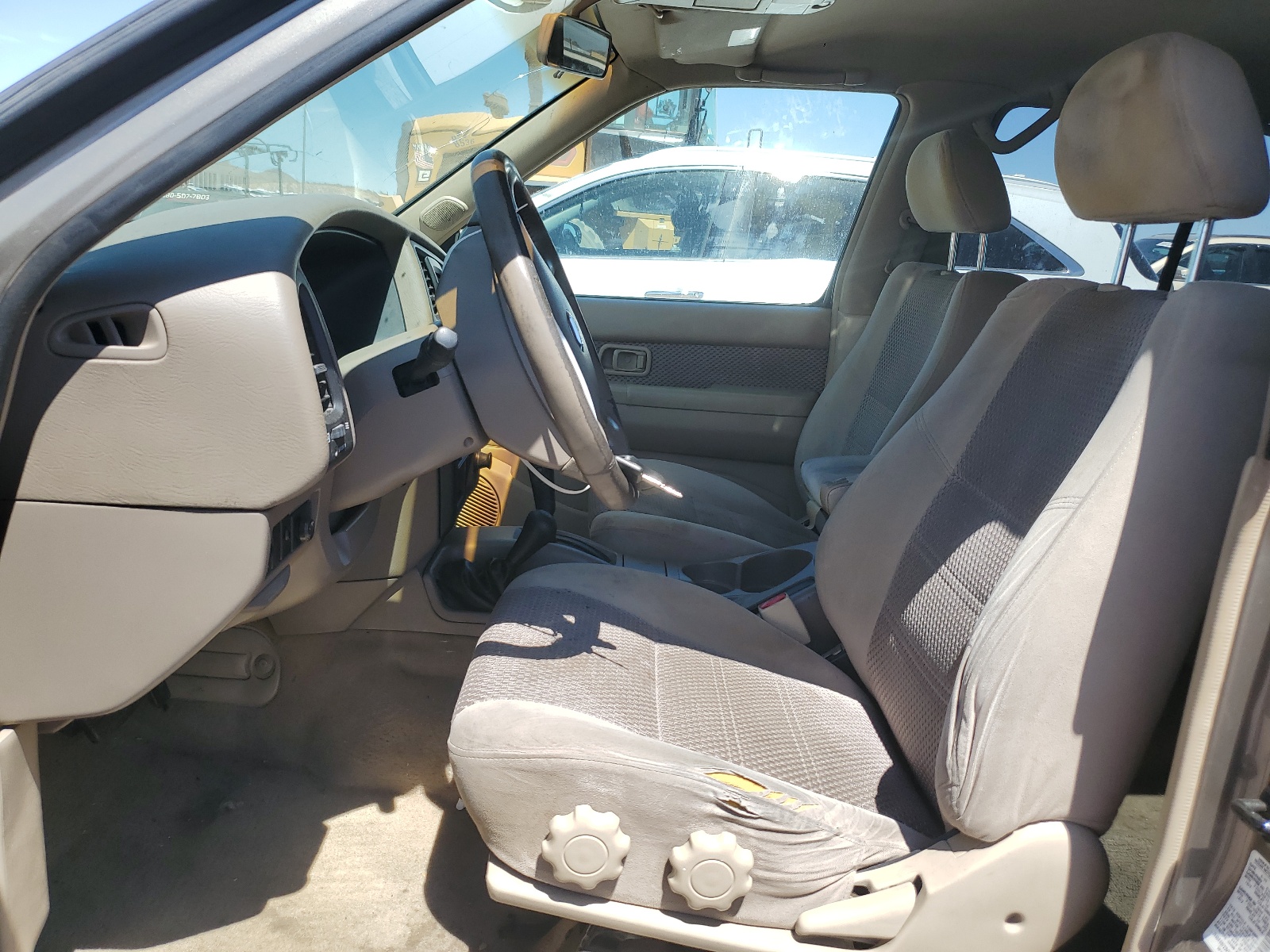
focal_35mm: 26
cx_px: 635
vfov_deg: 53.1
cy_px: 476
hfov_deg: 67.3
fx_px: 954
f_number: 1.5
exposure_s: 1/1429
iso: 50
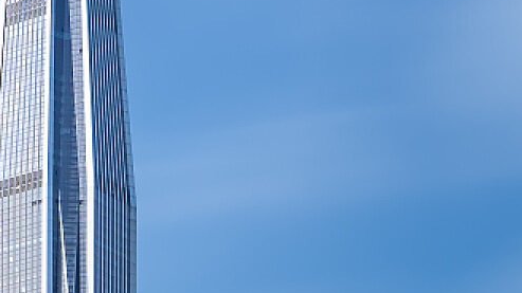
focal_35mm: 204
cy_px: 459
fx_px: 2823
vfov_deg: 5.9
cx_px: 118
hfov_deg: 10.5
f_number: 9
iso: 200
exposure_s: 1/500
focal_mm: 50
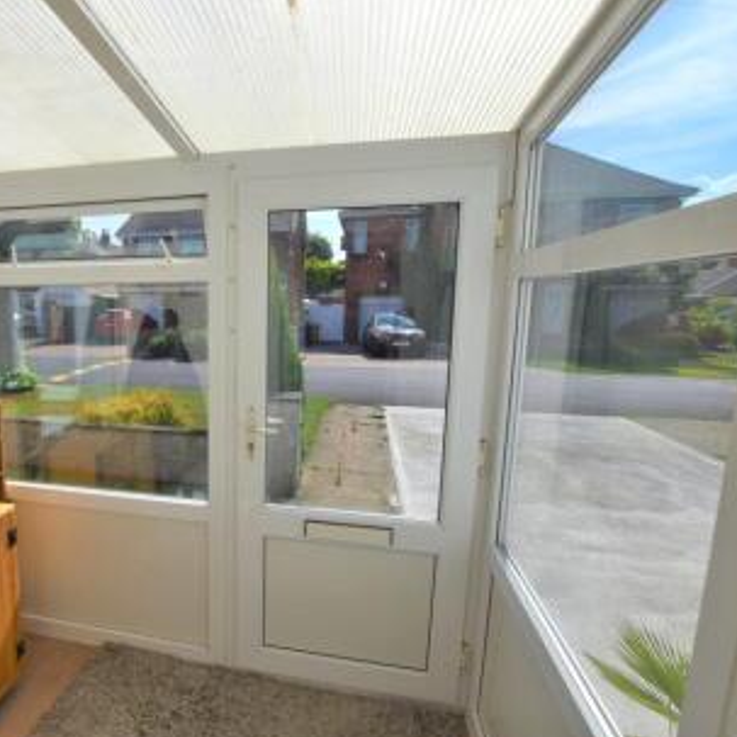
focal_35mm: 20
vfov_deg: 74.8
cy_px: 381
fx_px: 482
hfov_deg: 71.0
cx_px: 207
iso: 200
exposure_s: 1/500
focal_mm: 10
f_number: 11
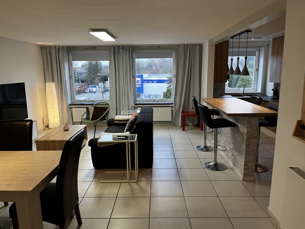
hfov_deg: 67.3
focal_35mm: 26
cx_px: 152
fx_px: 229
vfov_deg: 53.1
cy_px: 114
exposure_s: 1/50
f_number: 1.6
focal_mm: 5.1
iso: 100
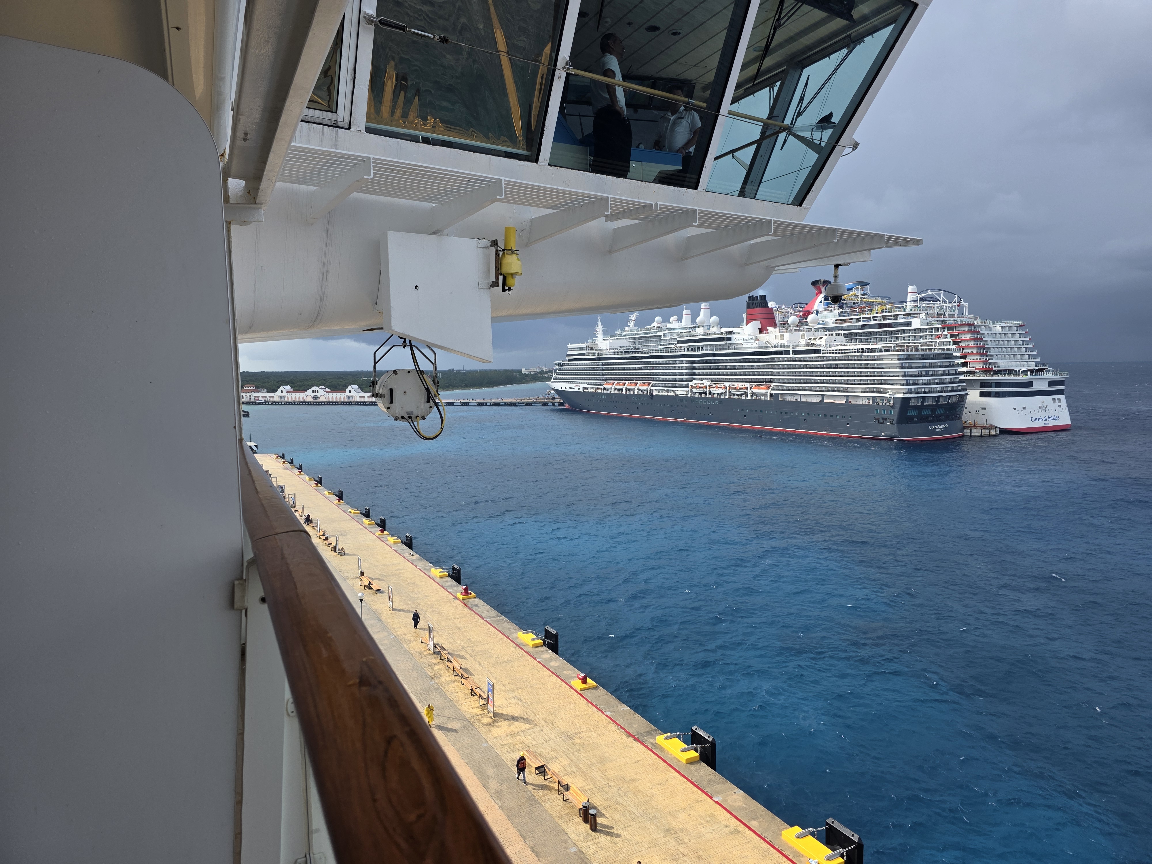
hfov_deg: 73.9
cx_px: 576
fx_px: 765
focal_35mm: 23
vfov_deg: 58.9
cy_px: 432
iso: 80
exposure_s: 1/3109
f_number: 1.7
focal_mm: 6.3
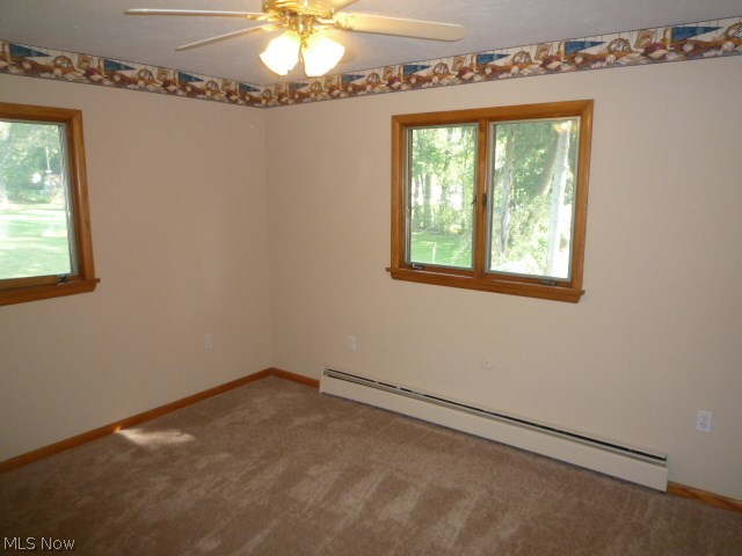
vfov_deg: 54.9
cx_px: 371
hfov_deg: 69.4
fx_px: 536
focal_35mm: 25
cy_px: 278
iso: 200
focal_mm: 4.4
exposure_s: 1/30
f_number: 2.8
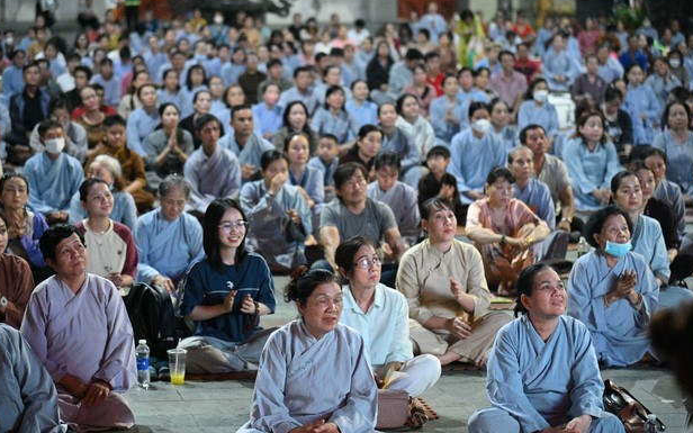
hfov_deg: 16.2
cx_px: 334
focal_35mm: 129
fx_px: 2436
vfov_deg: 10.2
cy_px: 208
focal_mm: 120
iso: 25600
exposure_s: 1/250
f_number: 4
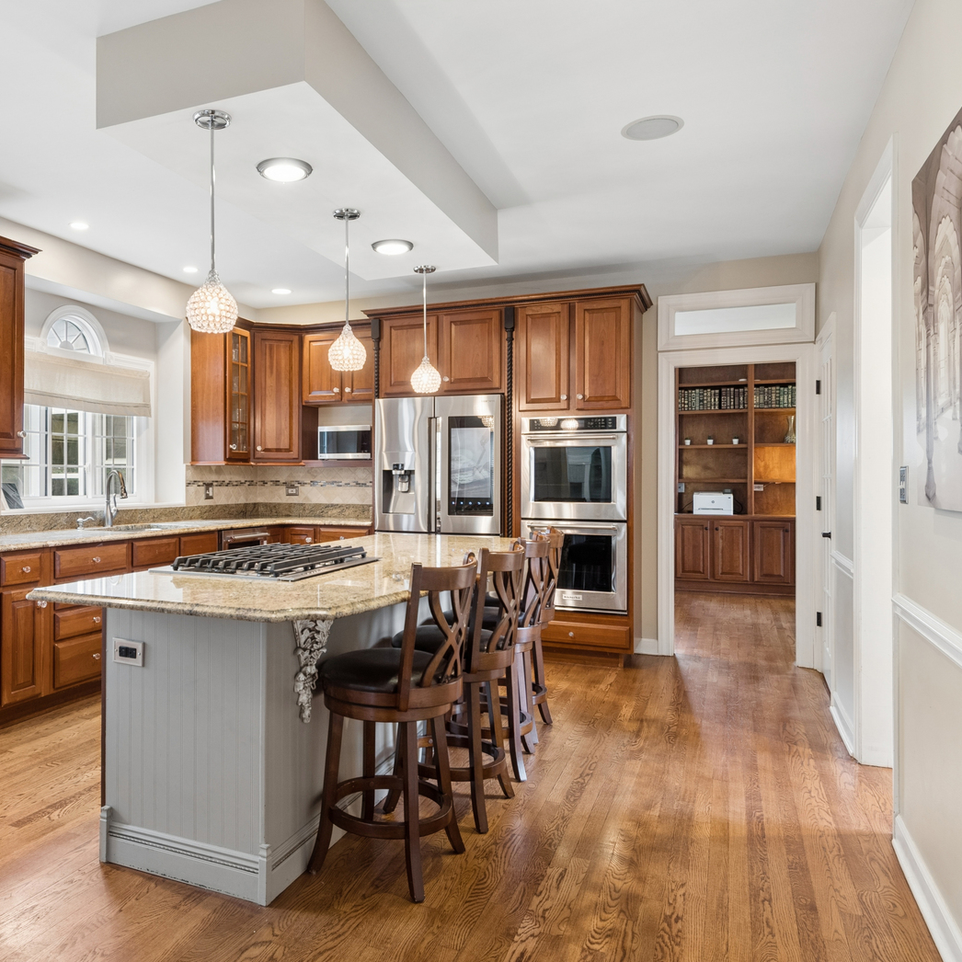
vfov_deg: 61.6
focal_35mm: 26
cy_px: 487
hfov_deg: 60.4
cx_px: 335
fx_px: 807
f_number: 8
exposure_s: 1/5
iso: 320
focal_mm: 13
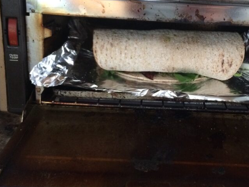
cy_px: 85
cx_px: 162
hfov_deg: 39.3
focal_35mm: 48
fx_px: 345
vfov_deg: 30.3
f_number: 2.2
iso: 320
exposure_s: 1/17
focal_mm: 4.12
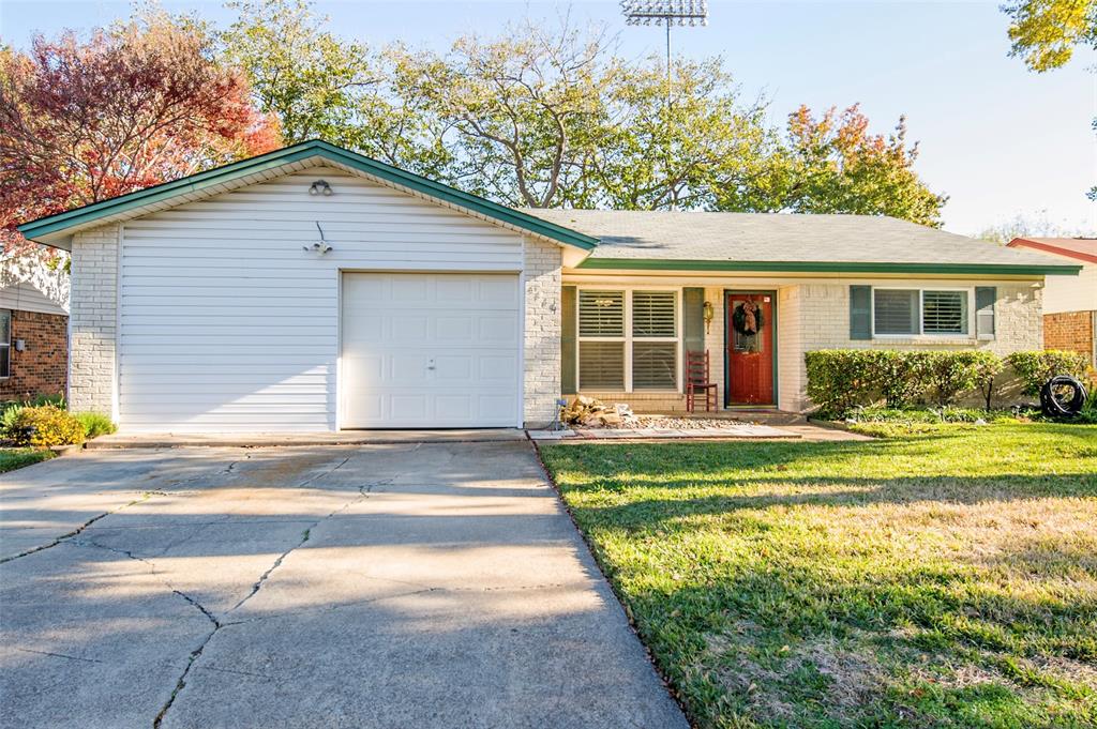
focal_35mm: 17
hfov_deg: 93.3
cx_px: 548
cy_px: 364
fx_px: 518
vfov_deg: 70.3
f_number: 5.6
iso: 320
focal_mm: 17
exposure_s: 1/200
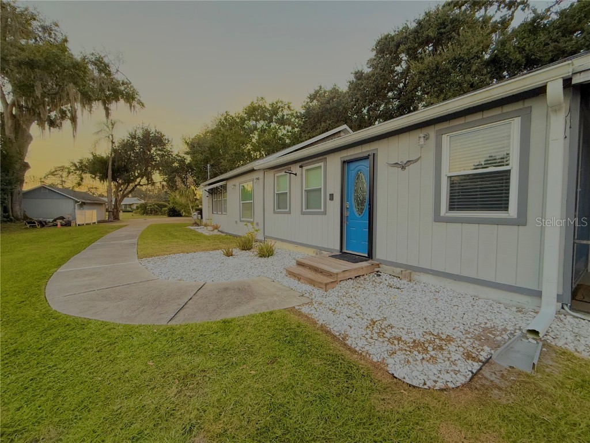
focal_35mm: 14
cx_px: 295
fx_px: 239
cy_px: 222
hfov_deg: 102.1
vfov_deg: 85.7
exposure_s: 1/99
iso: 250
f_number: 2.2
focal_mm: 2.22
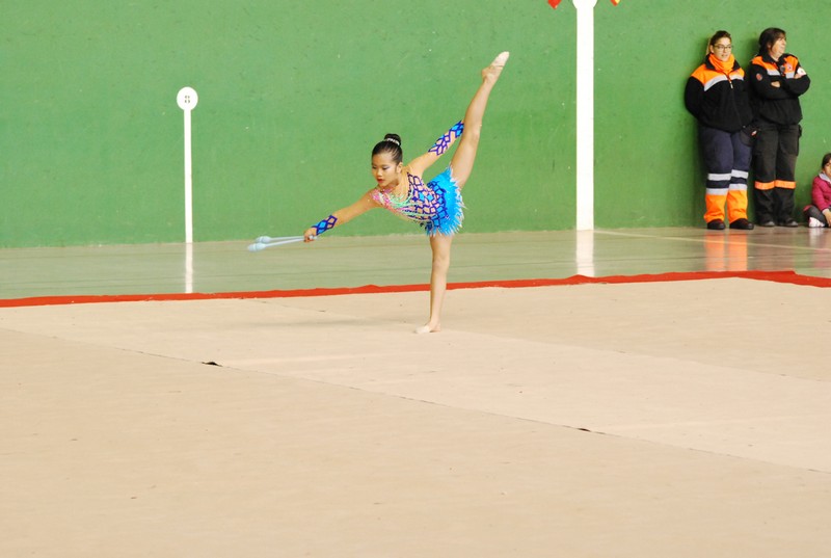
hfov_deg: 13.7
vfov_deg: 9.2
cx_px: 416
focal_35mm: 150
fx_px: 3470
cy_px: 279
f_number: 6.3
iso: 1600
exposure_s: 1/125
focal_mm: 100
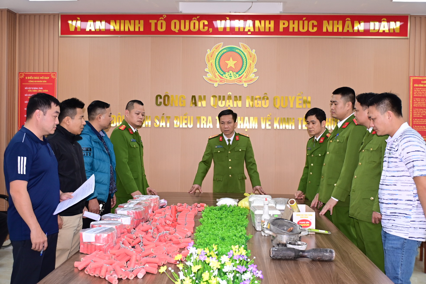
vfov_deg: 33.4
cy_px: 142
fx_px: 473
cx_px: 213
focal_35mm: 40
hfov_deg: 48.5
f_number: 4
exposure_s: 1/200
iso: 640
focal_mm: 27
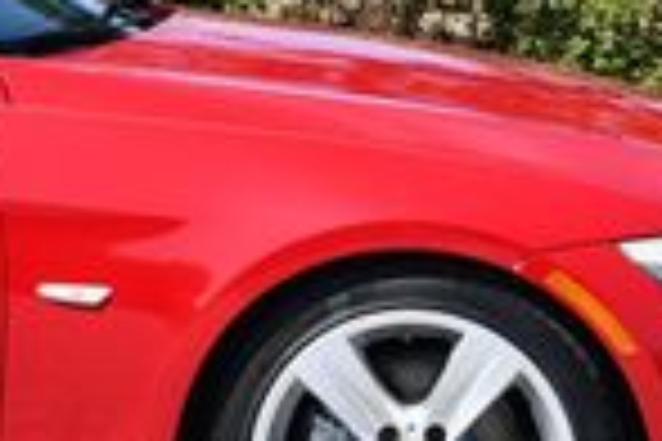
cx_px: -387
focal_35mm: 253
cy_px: -76
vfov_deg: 5.4
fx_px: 4652
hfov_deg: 8.0
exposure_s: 1/250
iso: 140
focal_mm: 29
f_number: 8
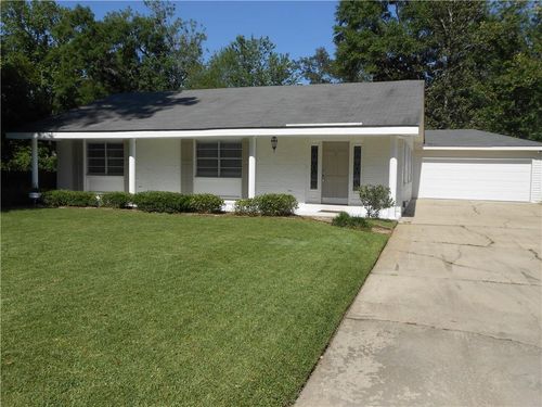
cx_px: 271
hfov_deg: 60.0
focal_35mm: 30
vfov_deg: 46.8
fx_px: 470
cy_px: 204
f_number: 3.8
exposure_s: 1/1250
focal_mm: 5.3
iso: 80
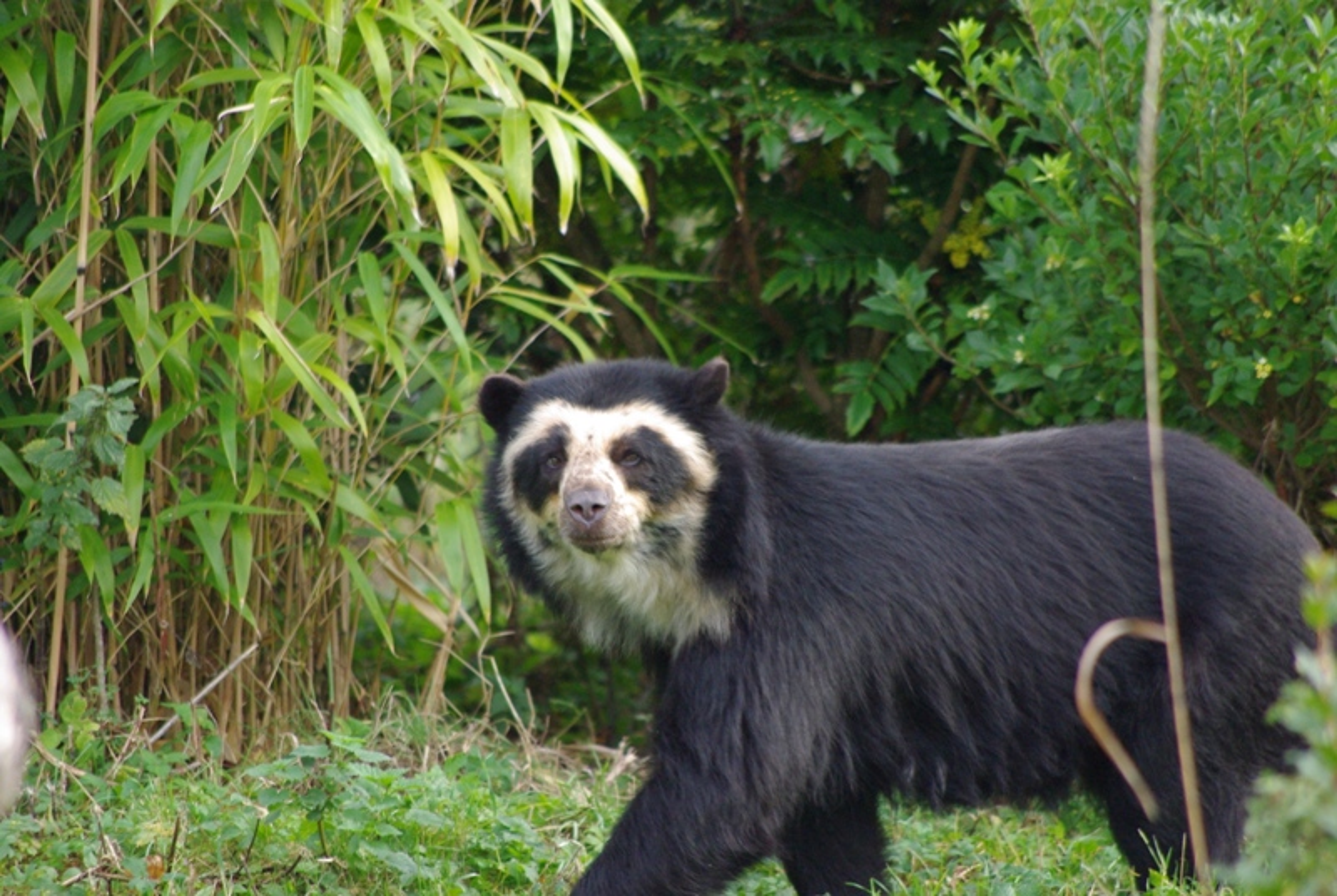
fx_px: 16737
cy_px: 448
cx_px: 668
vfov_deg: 3.1
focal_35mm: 450
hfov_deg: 4.6
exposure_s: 1/250
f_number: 5.8
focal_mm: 300
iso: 800
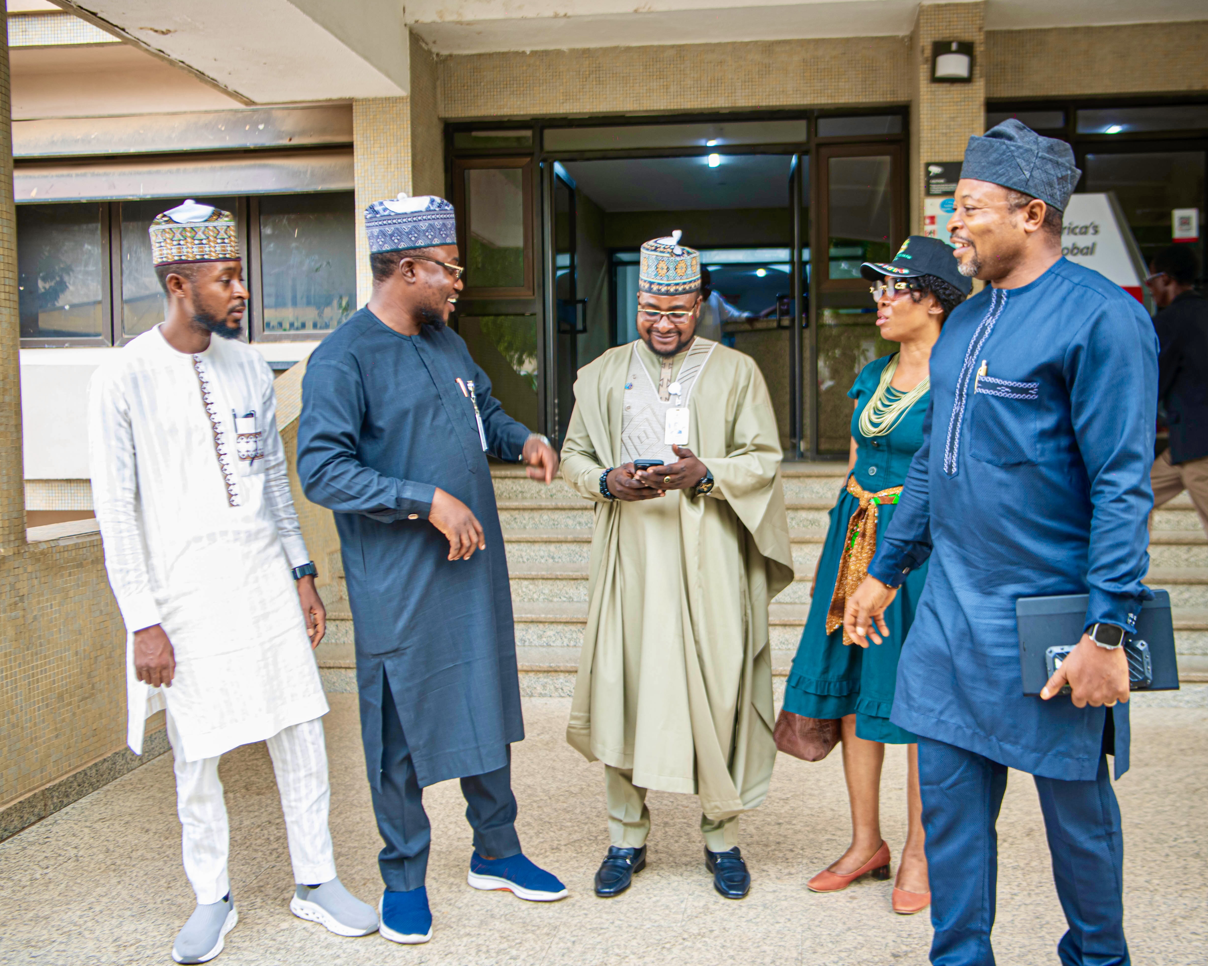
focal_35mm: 37
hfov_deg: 49.0
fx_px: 1323
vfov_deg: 40.1
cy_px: 479
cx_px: 648
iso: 250
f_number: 2.8
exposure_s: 1/100
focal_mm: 32
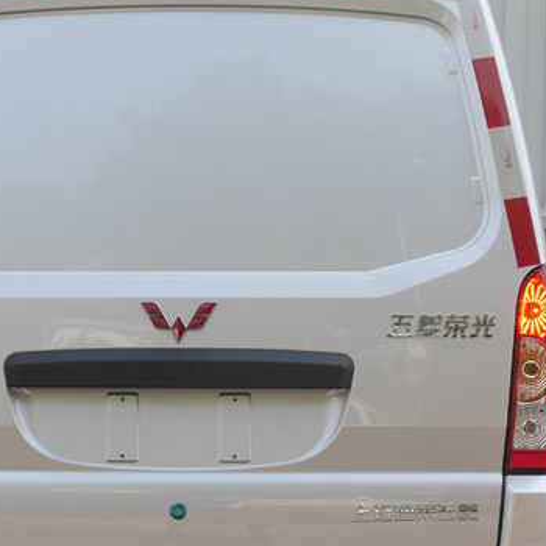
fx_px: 1802
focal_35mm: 101
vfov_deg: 17.2
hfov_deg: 17.2
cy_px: 356
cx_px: 189
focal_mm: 25
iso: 200
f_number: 7.1
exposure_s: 1/200
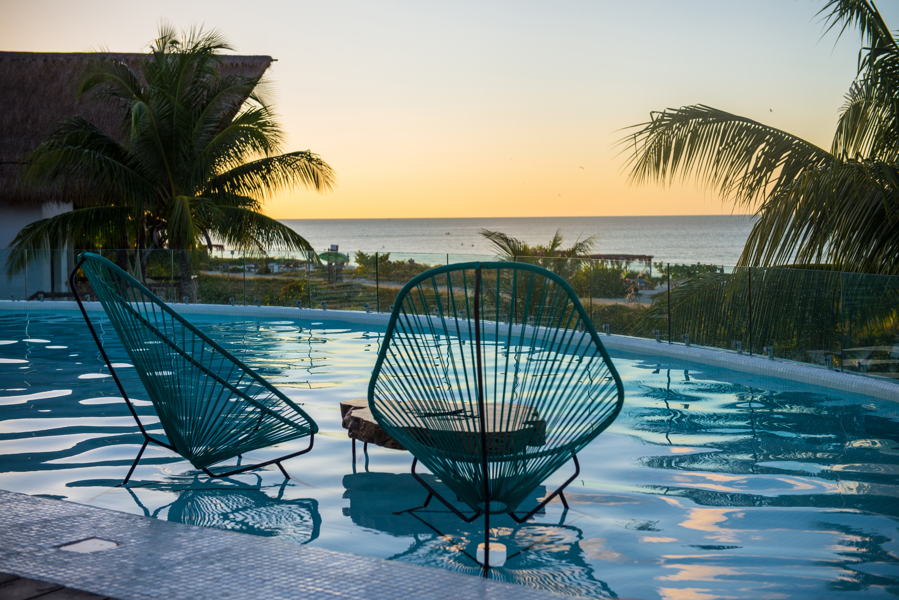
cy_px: 300
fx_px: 1299
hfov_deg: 38.2
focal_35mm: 52
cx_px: 450
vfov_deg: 26.0
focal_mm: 52
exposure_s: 1/640
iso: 400
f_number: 5
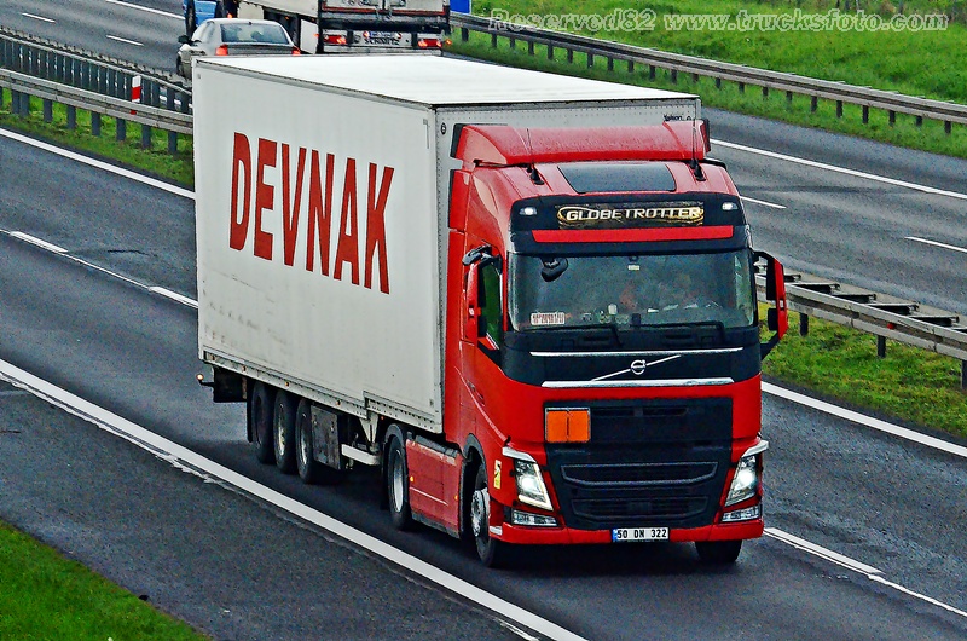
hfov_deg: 6.3
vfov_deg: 4.1
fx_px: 8846
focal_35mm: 330
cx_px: 484
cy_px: 320
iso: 4000
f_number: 11
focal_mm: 220
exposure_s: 1/400
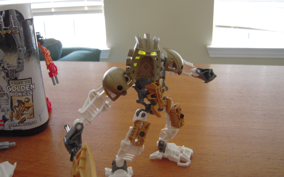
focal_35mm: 30
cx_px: 141
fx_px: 232
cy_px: 80
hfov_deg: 62.9
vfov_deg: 41.8
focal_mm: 5
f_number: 2.7
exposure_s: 1/8
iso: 500
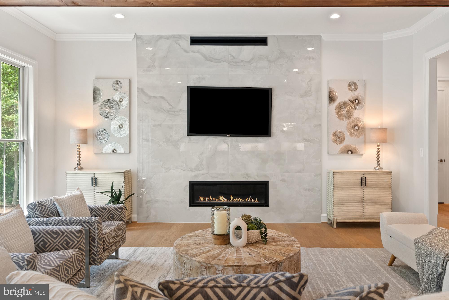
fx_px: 312
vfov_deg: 51.3
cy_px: 150
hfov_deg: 71.5
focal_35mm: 25
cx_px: 224
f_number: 8
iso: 640
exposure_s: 1/10
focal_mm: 25
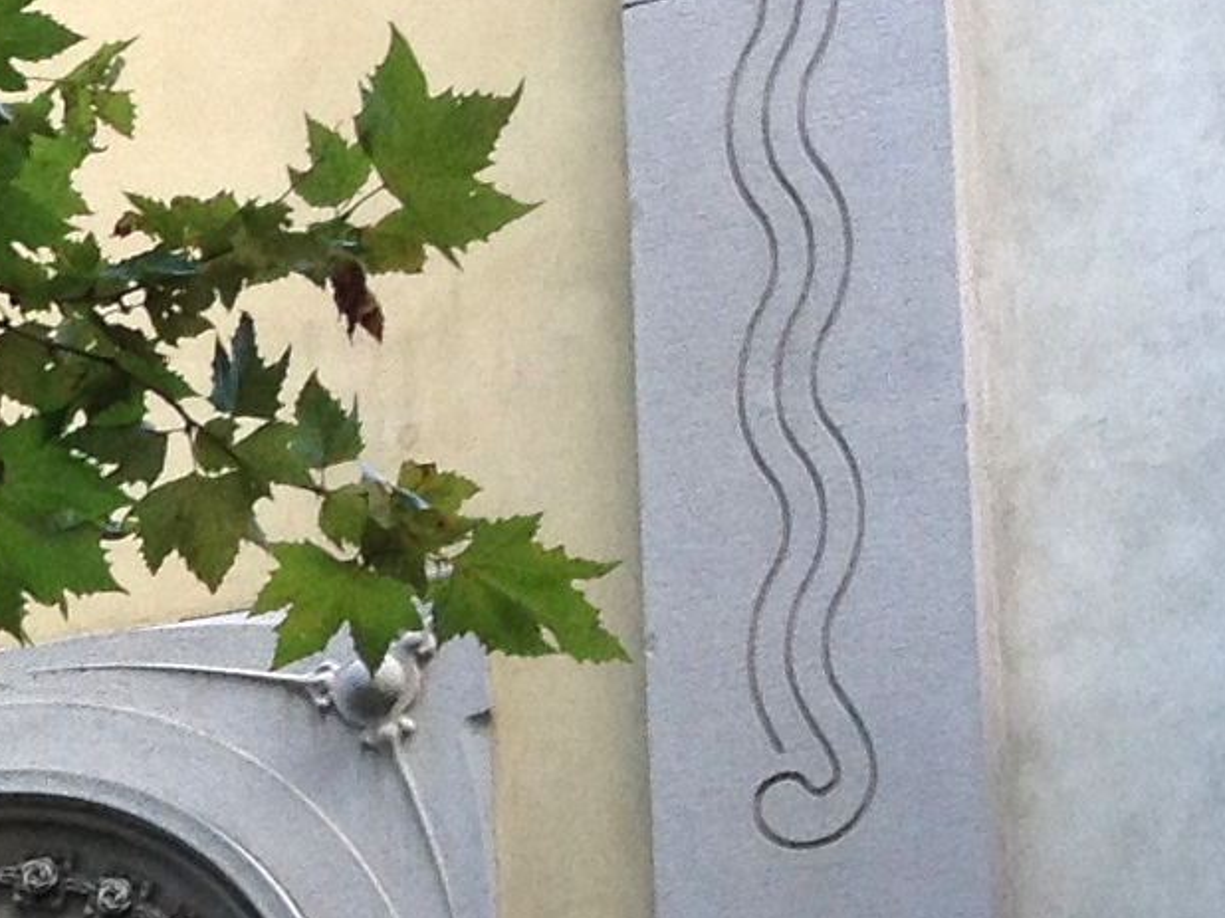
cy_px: 1483
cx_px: -1169
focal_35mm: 185
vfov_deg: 7.8
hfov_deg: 10.0
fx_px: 6544
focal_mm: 4.28
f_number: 2.4
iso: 50
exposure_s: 1/60
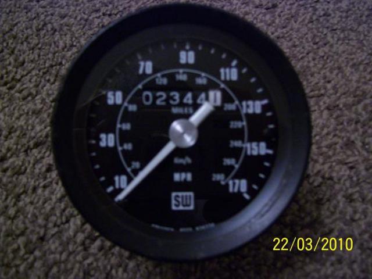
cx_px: 186
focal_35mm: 36
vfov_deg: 39.7
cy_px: 140
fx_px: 387
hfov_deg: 51.4
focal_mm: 6
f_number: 2.7
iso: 160
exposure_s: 1/8
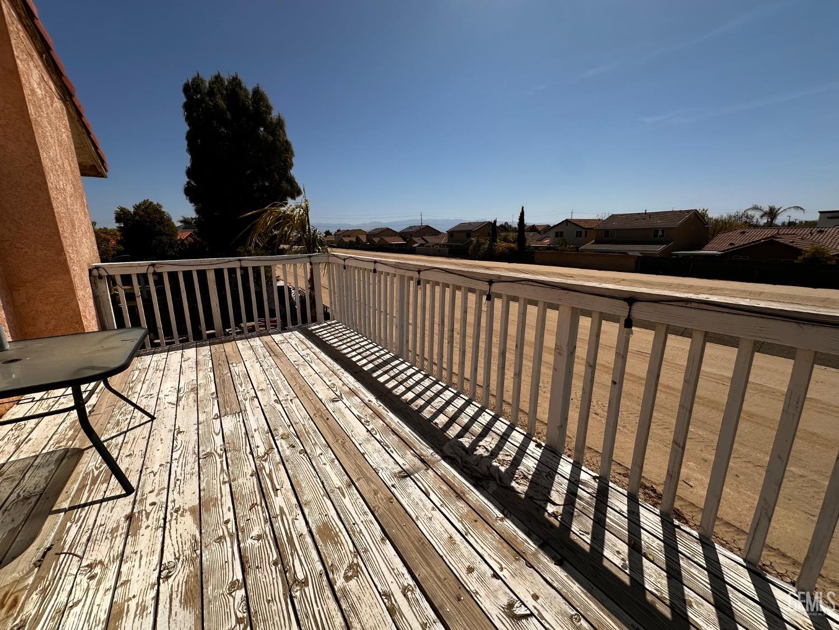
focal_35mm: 14
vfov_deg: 85.7
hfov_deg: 102.1
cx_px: 420
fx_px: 339
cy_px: 315
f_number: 2.2
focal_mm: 2.22
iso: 50
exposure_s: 1/4831
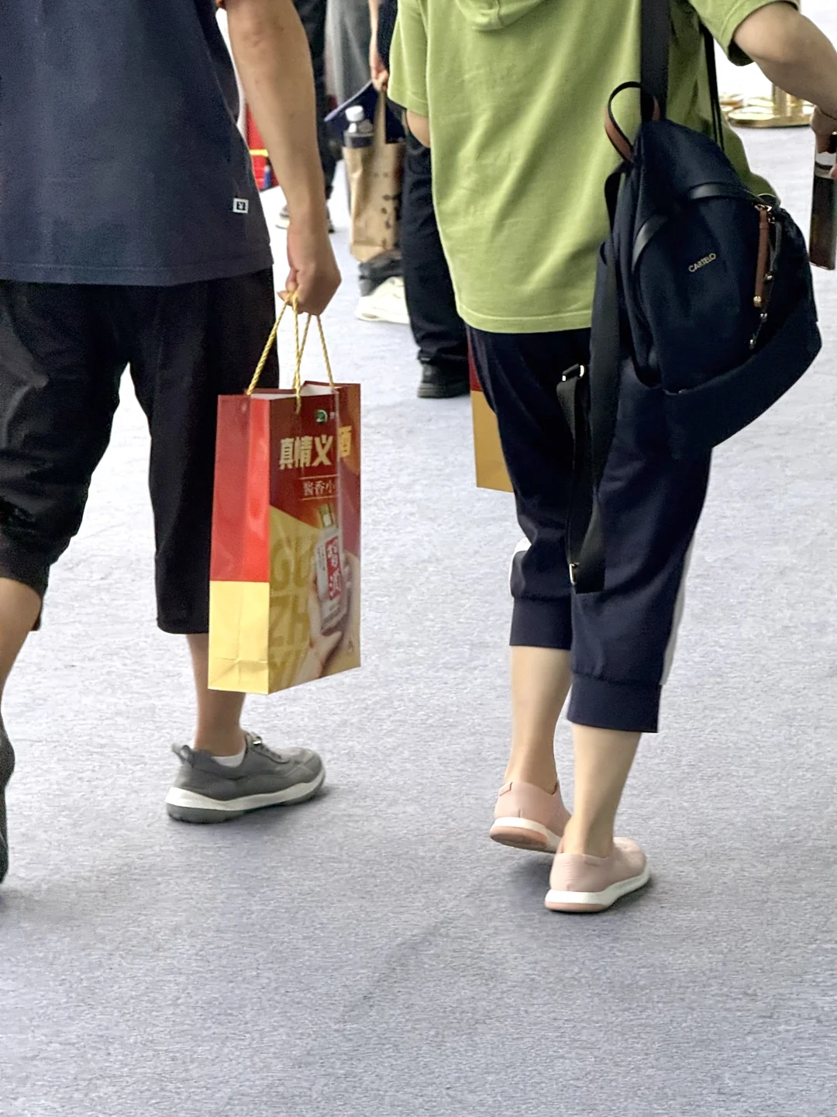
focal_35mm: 120
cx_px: 418
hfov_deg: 12.3
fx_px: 3869
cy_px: 558
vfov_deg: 16.4
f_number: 2.8
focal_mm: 15.66
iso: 64
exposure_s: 1/100
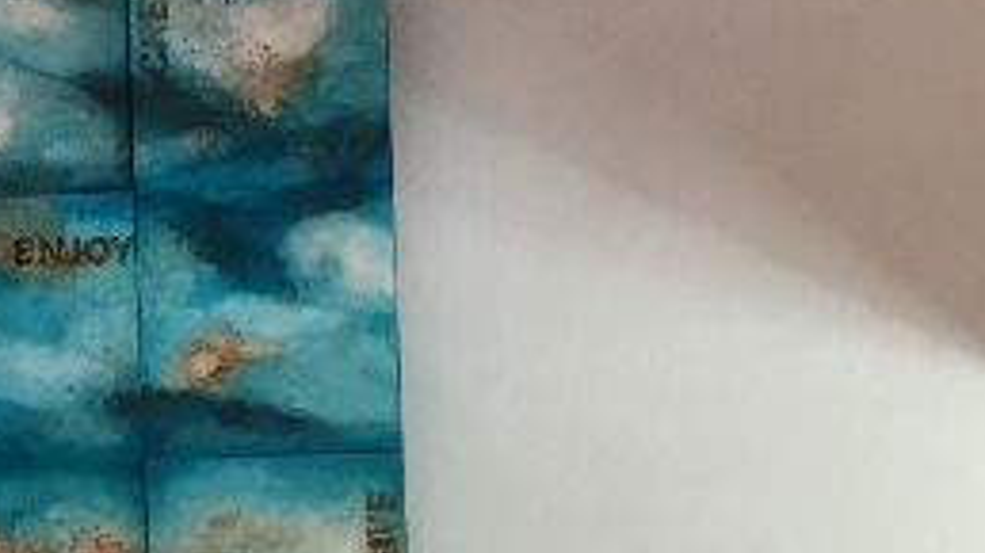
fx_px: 3499
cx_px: 99
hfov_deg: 15.8
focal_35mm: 134
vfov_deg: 8.8
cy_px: -358
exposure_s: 1/40
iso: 32
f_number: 2.4
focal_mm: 3.3
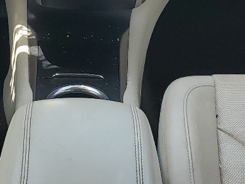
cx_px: 84
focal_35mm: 107
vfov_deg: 13.8
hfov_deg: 18.3
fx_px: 758
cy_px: 57
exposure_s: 1/769
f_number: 1.5
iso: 50
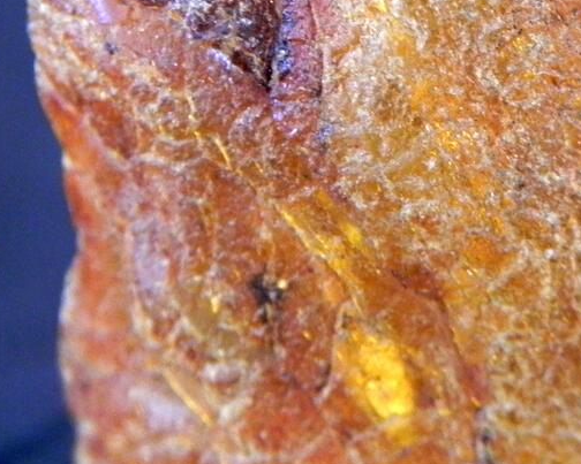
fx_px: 3954
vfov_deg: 6.7
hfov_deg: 8.4
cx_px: 357
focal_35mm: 230
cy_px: 71
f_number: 4
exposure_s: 1/7.8
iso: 400
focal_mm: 16.9
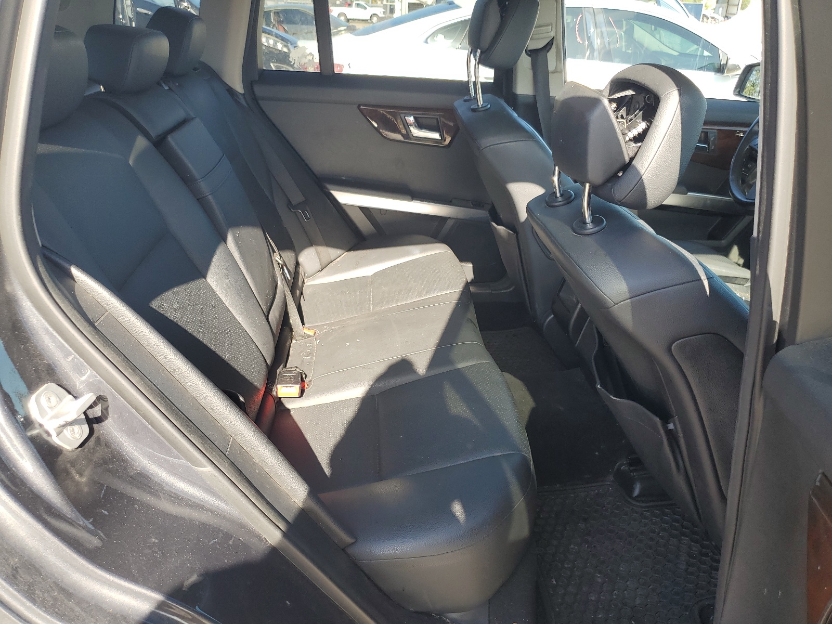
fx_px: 625
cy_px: 312
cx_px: 416
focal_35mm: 26
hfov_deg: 67.3
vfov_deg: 53.1
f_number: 1.5
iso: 50
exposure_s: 1/323
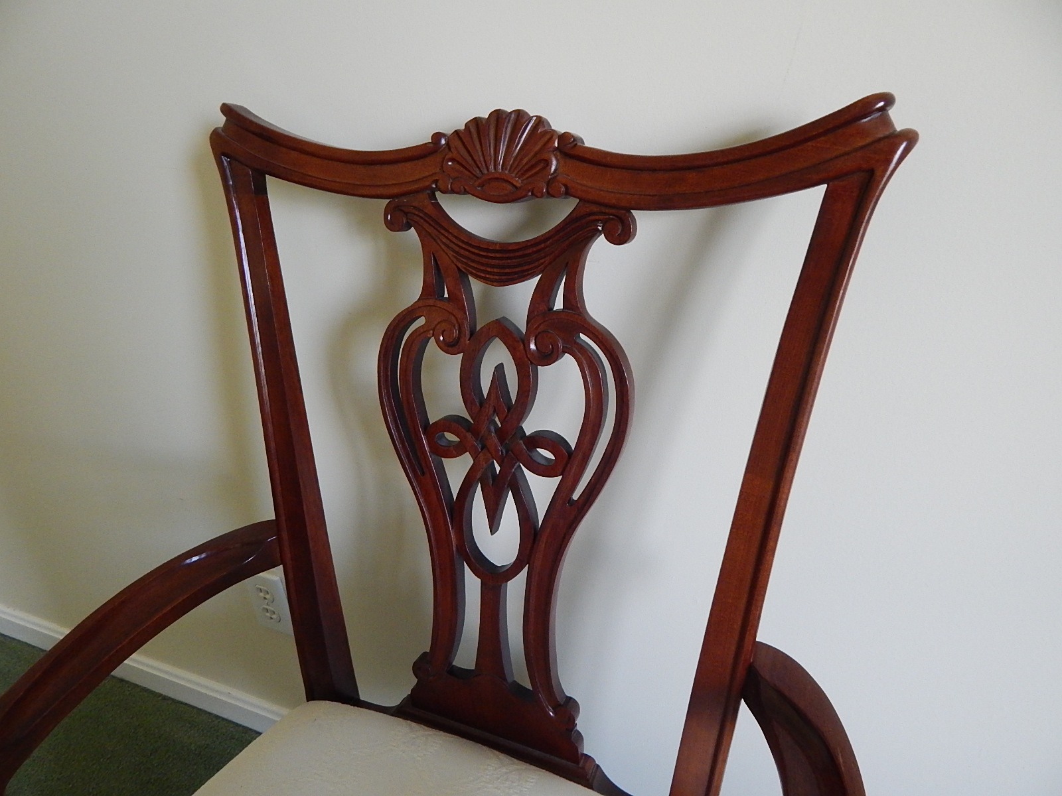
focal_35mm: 22
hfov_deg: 76.4
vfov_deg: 61.1
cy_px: 398
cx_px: 531
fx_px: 675
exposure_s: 1/60
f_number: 3
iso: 400
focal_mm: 4
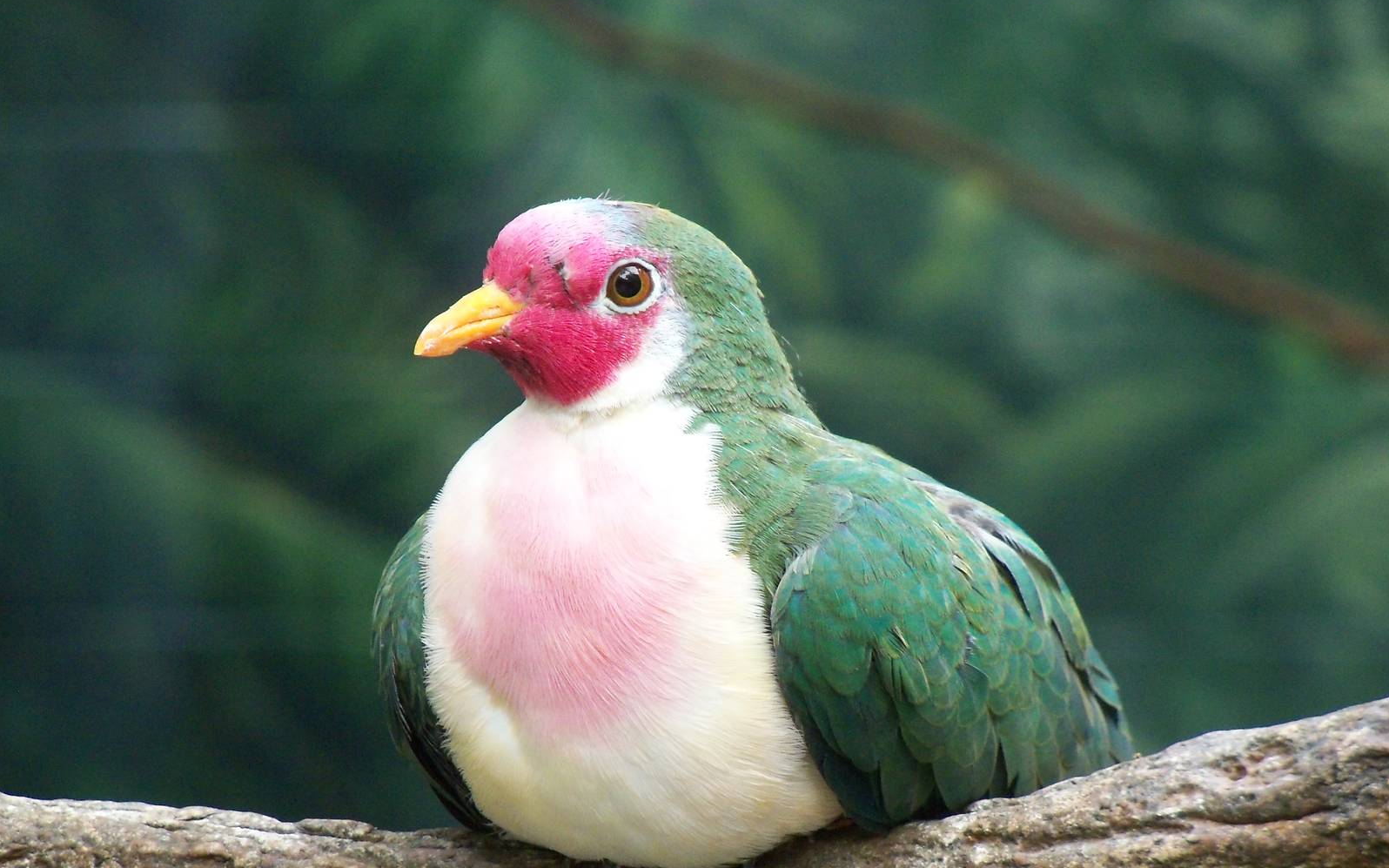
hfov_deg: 9.5
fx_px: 8327
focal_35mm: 220
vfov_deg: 6.0
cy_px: 499
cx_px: 694
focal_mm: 36.6
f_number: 4.4
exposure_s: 1/30
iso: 400
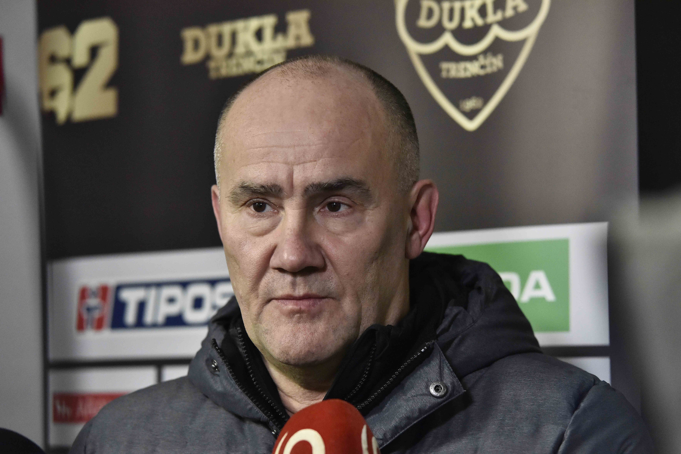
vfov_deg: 13.1
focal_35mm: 105
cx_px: 340
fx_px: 1987
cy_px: 227
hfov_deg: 19.5
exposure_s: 1/320
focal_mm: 105
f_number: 4
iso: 5000
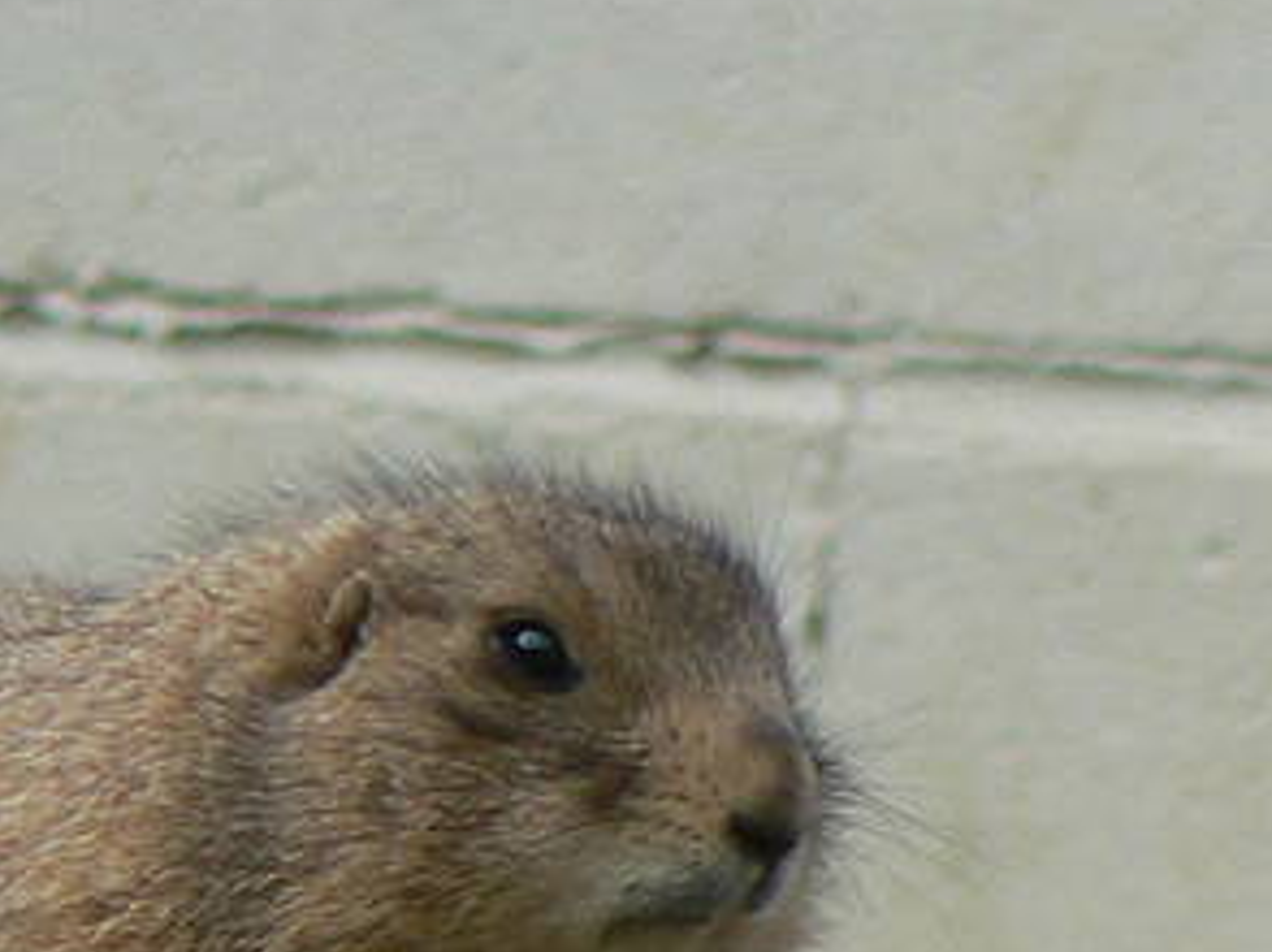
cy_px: 1142
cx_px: 407
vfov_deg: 0.6
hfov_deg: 0.8
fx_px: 86430
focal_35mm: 2354
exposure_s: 1/250
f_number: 5.6
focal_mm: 72
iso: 80
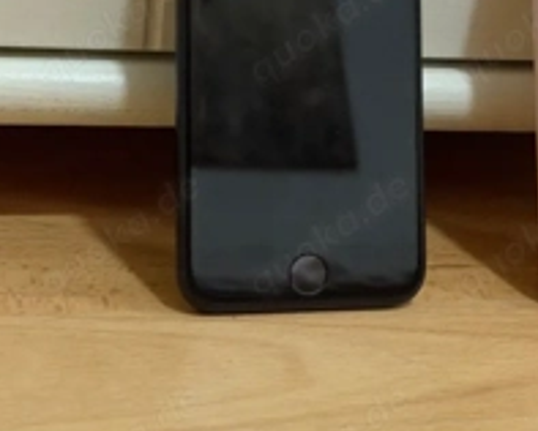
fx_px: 1514
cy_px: 52
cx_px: 388
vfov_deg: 16.0
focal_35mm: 95
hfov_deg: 20.0
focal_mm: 6.76
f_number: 1.78
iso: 500
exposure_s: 1/38
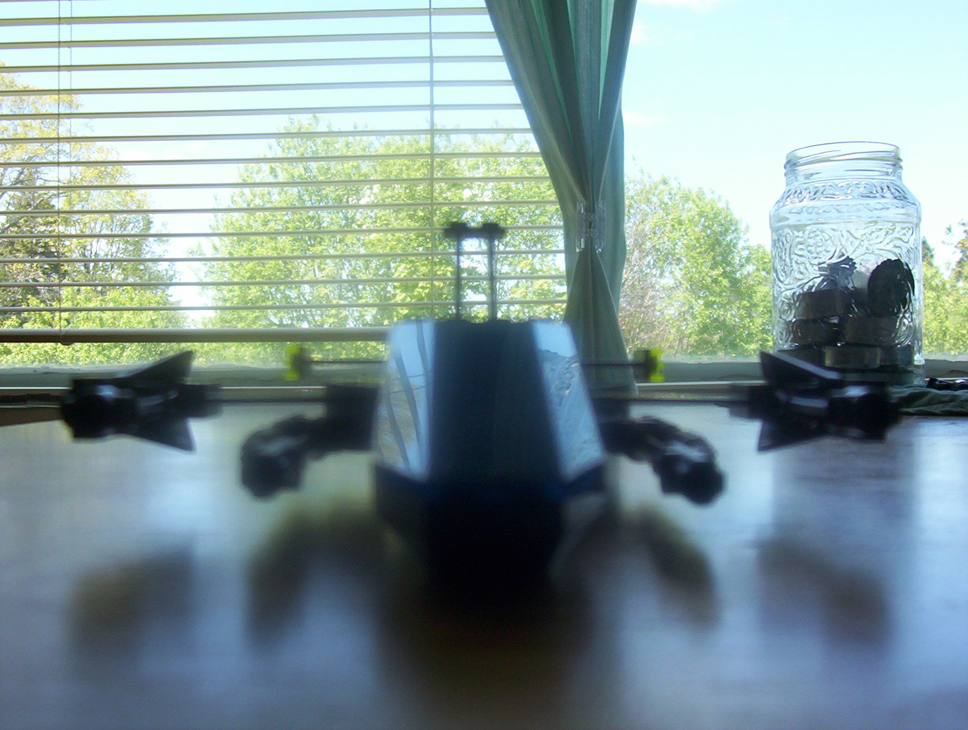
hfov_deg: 43.8
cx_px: 484
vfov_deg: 33.7
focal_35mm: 43
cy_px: 365
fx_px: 1205
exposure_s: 1/374
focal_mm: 5.77
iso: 100
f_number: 2.73
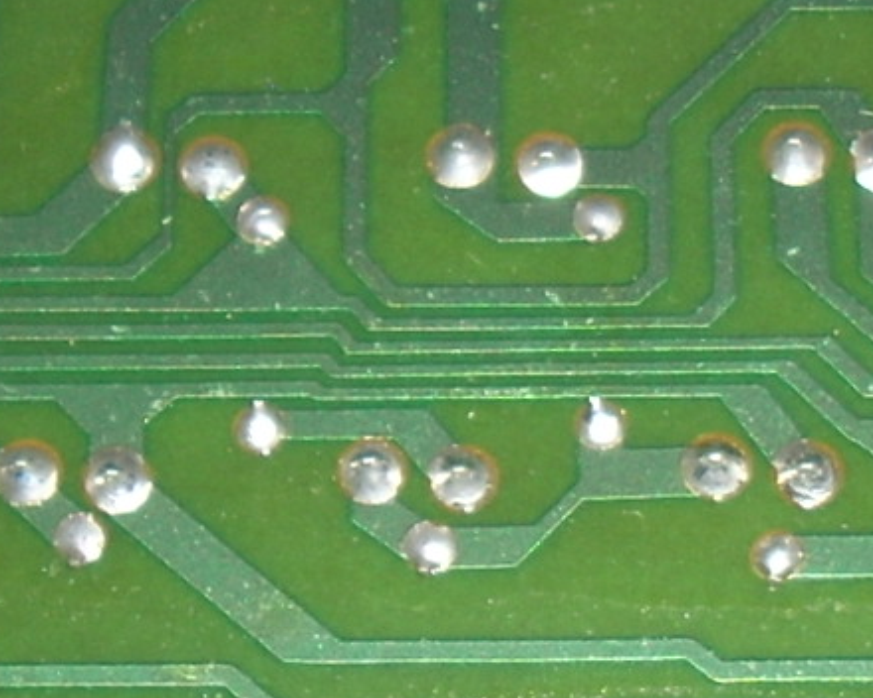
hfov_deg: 11.5
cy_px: 357
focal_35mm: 168
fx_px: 4341
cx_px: 607
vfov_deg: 9.2
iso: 64
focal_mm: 6.2
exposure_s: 1/60
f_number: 2.8
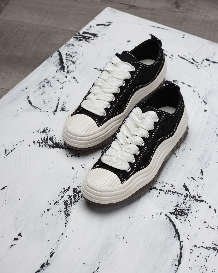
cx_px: 109
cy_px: 134
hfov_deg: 15.4
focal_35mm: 100
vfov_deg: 19.2
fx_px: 807
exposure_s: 1/100
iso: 160
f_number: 16
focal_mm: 120
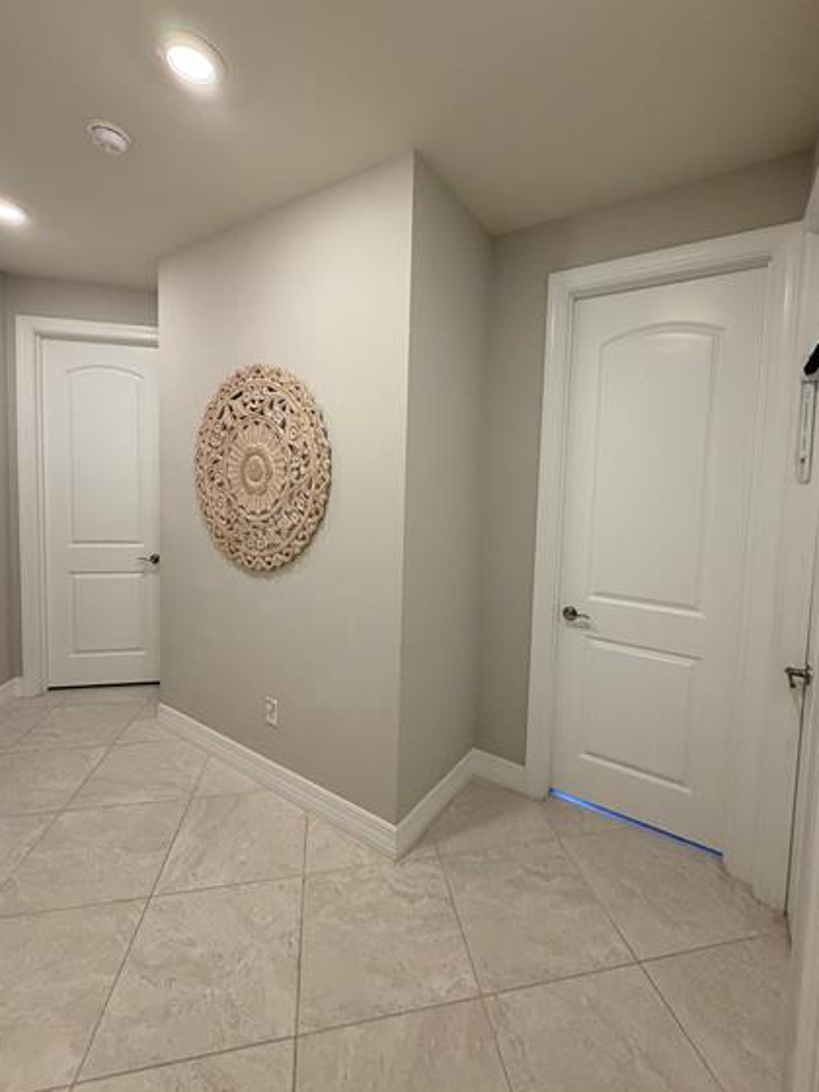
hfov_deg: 81.7
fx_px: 473
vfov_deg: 98.1
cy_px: 513
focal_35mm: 15
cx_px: 427
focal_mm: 2.22
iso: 250
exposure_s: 1/120
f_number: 2.2
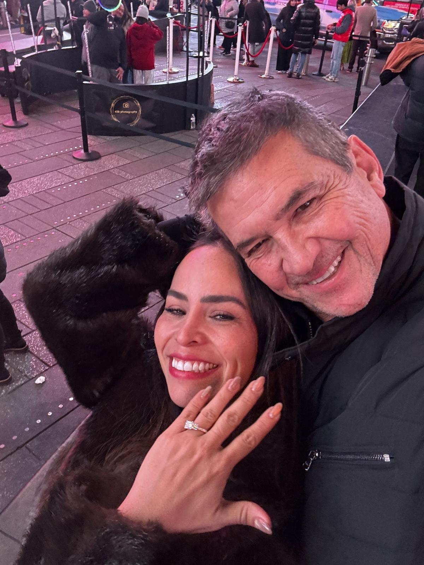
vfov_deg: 60.0
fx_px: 490
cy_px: 282
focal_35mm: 30
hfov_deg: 46.8
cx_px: 212
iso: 200
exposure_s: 1/60
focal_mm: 2.69
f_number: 1.9
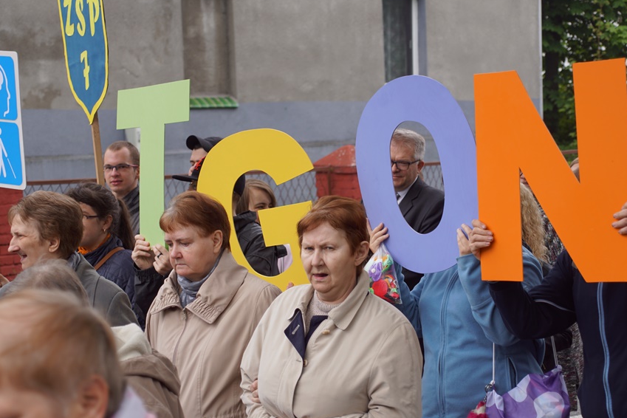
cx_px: 334
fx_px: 1846
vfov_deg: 12.9
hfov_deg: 19.3
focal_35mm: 106
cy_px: 212
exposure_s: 1/160
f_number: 5
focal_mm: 60
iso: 100
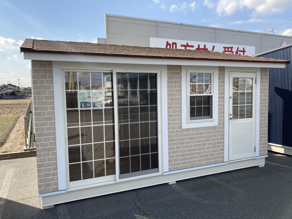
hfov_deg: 63.4
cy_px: 110
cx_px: 146
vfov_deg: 49.7
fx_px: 236
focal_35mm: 28
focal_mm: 3.99
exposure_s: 1/1372
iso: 20
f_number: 1.8
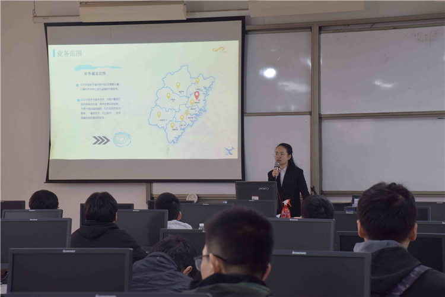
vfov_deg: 13.0
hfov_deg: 19.5
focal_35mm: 105
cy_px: 148
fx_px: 1298
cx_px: 222
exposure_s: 1/13
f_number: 11
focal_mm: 70
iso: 720
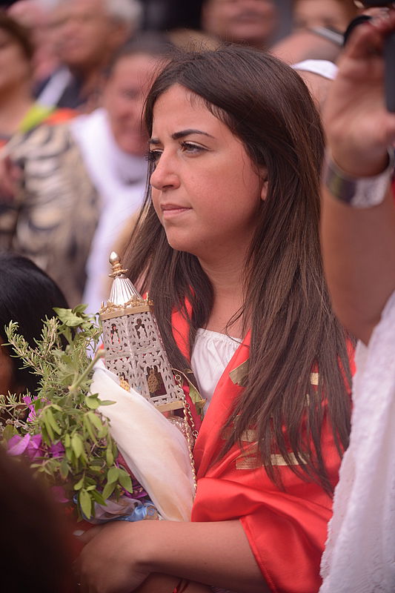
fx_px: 1613
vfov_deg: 20.8
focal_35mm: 98
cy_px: 296
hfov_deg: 14.0
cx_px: 198
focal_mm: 98
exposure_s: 1/250
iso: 200
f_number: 2.8
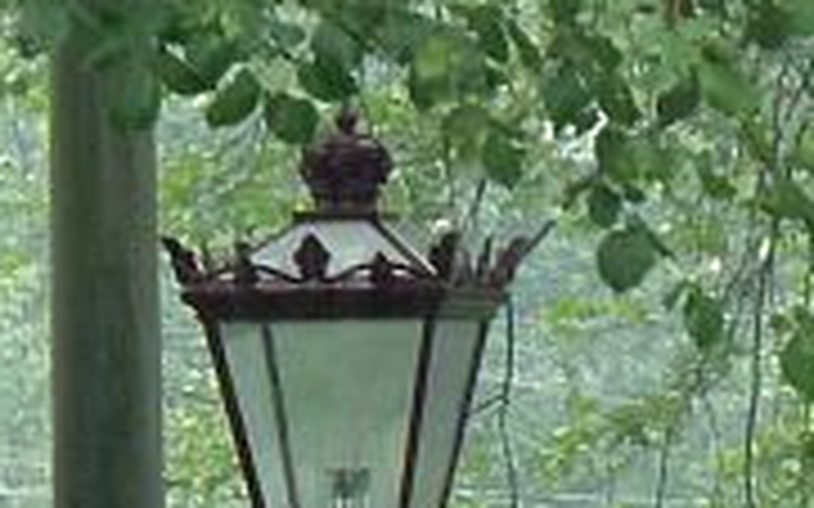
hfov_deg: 1.8
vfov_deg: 1.1
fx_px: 26103
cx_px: 1133
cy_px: 827
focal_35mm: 1177
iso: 160
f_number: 4.5
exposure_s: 1/50
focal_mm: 32.1
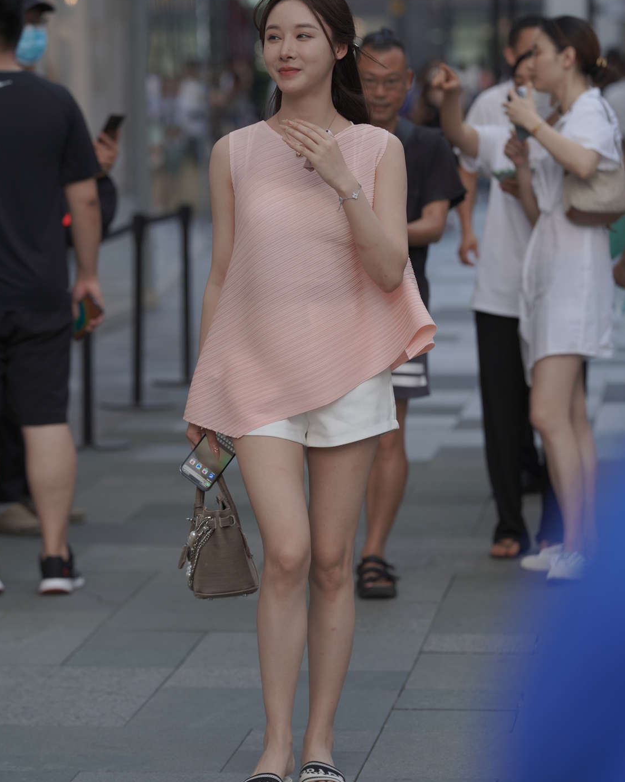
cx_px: 315
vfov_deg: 11.8
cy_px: 352
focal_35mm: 163
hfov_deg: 9.5
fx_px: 3769
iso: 320
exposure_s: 1/400
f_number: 3.5
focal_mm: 135
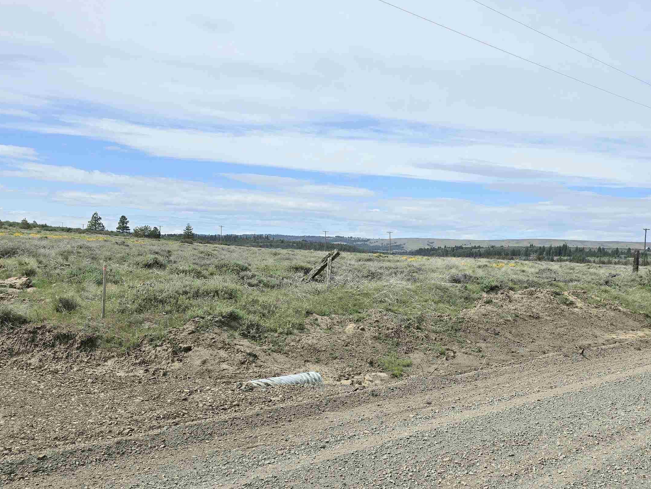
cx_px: 417
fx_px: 621
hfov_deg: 54.6
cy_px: 314
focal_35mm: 33
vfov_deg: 42.5
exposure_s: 1/1667
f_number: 1.7
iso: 12
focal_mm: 6.3
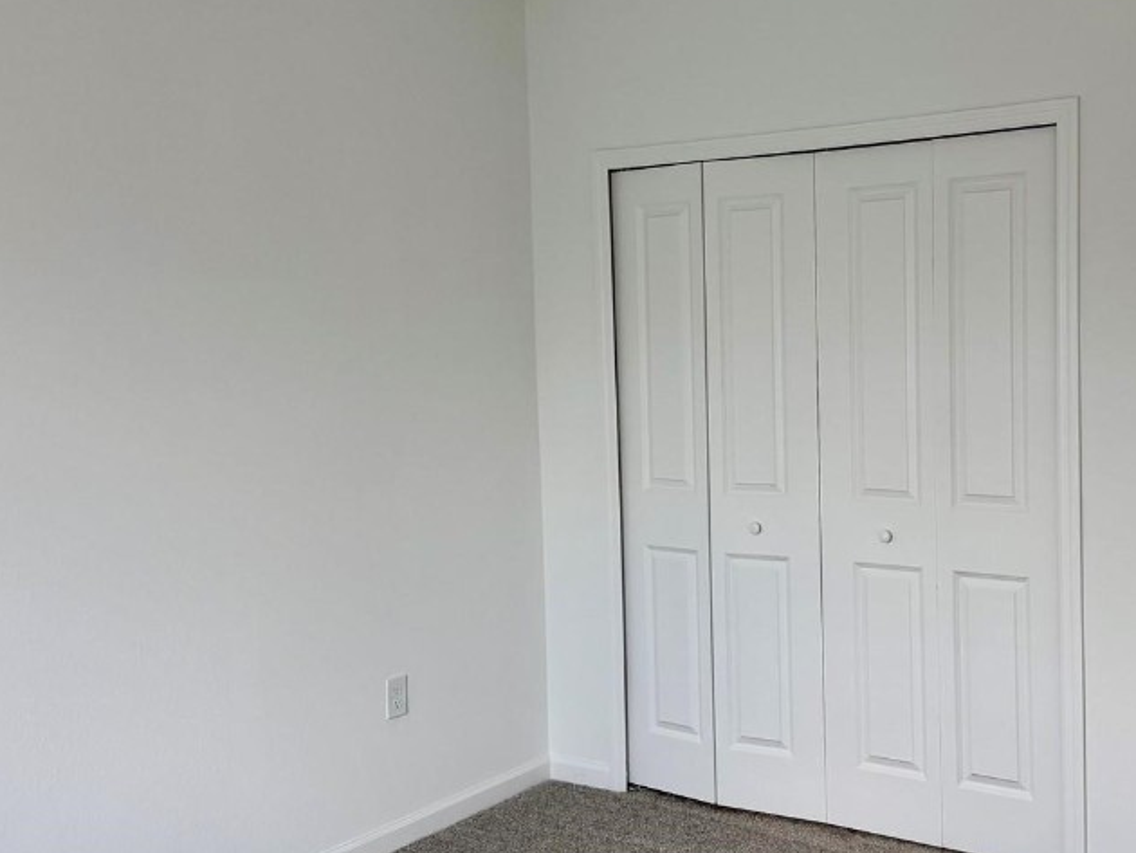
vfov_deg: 36.8
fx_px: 1280
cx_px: 770
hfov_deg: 47.0
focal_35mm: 39
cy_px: 406
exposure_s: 1/120
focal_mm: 6.76
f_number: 1.78
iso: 200
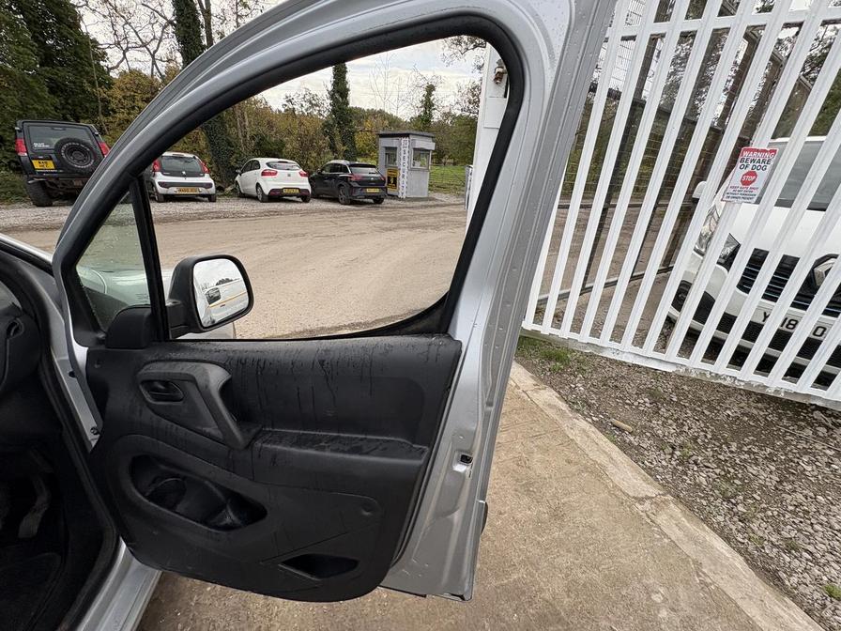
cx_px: 420
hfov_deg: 102.1
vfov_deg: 85.7
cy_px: 316
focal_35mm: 14
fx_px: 340
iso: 40
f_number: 2.2
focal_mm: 2.22
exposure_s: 1/401
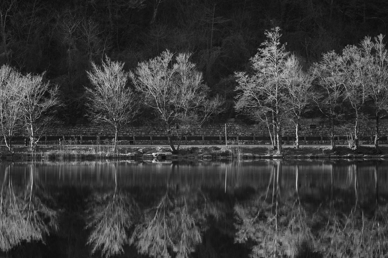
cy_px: 157
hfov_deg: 9.5
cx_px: 220
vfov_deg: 6.3
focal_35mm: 217
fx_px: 2334
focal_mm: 105
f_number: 2.8
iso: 200
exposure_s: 1/320
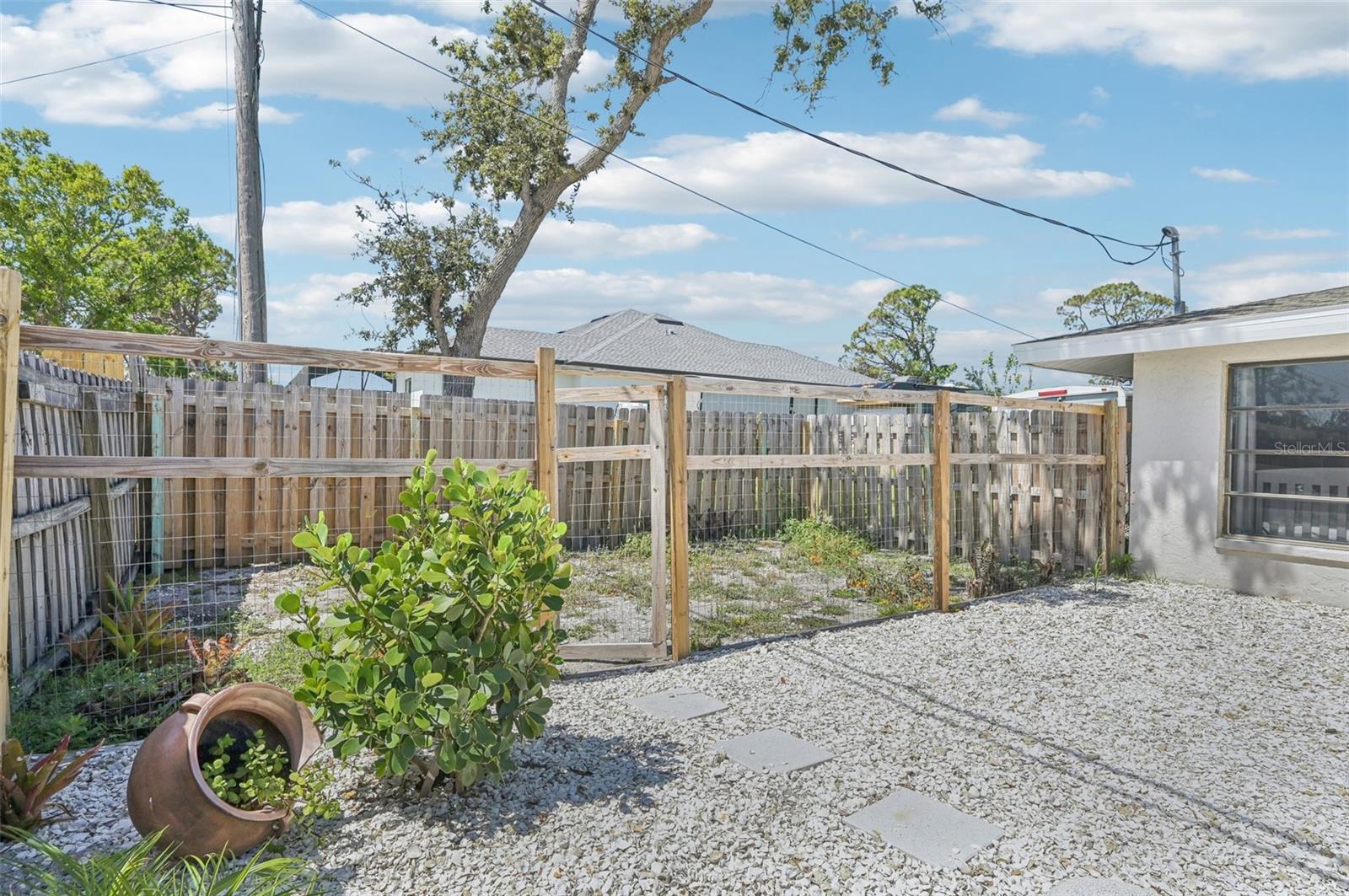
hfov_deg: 88.5
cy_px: 448
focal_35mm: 18
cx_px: 674
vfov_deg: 65.8
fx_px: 692
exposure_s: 1/1250
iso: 400
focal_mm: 18.5
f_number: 8
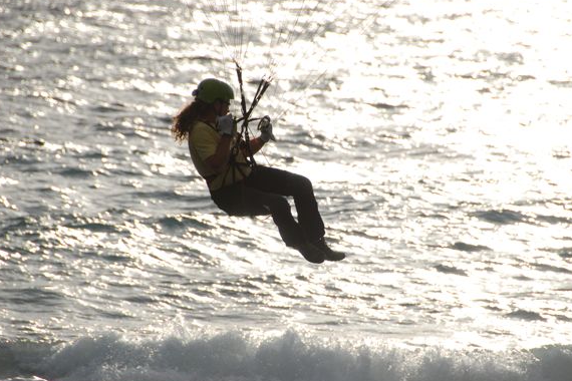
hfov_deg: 6.1
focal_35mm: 337
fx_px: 5354
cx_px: 310
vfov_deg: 4.1
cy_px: 202
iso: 320
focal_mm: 200
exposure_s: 1/4000
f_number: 5.6
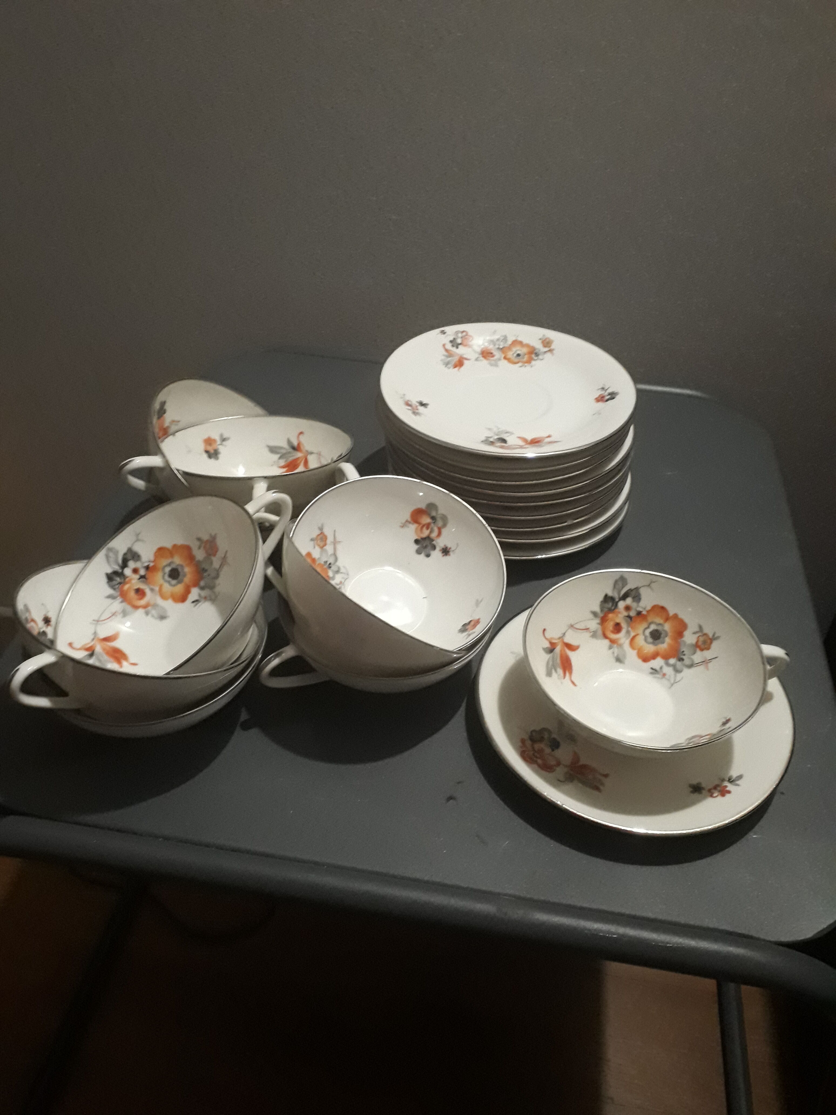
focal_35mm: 27
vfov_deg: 65.3
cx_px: 418
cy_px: 558
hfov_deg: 51.4
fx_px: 869
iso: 500
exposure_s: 1/17
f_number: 1.9
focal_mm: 3.6
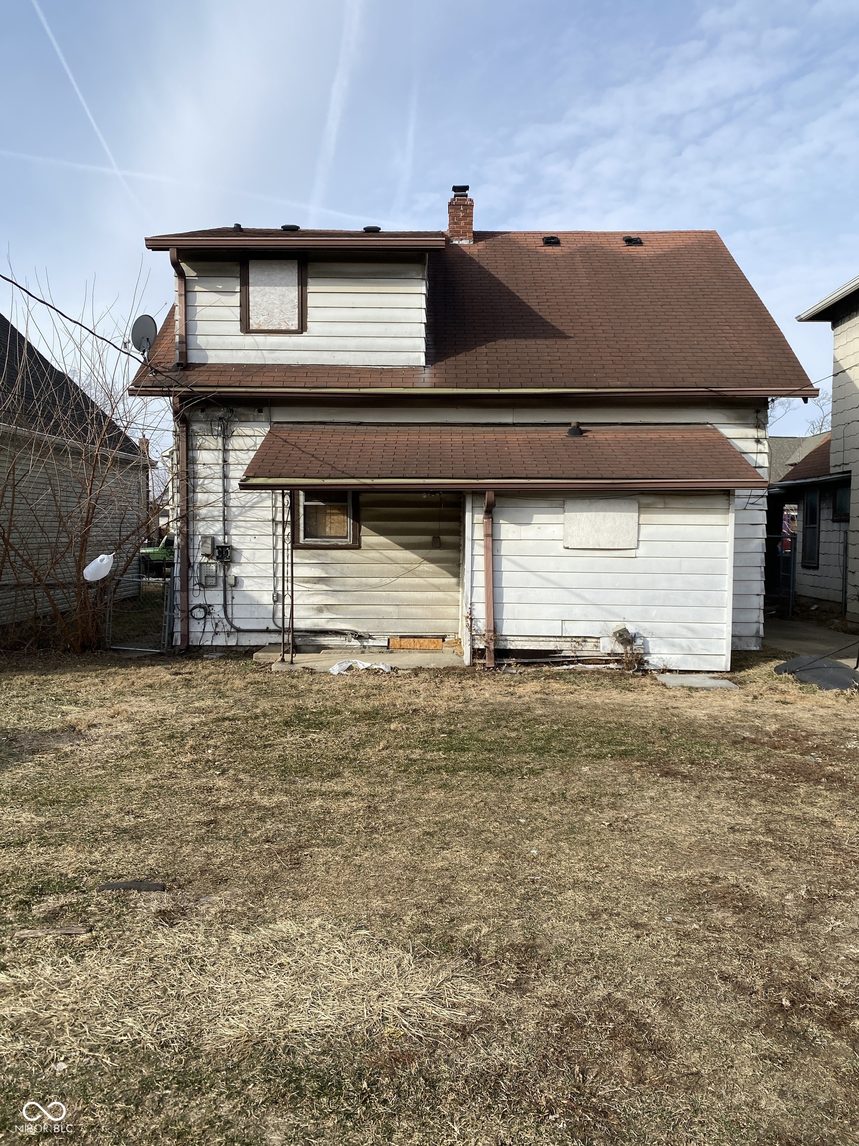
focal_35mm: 26
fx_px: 860
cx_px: 430
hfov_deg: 53.1
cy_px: 573
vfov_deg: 67.3
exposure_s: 1/2222
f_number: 1.8
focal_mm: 4.25
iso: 32
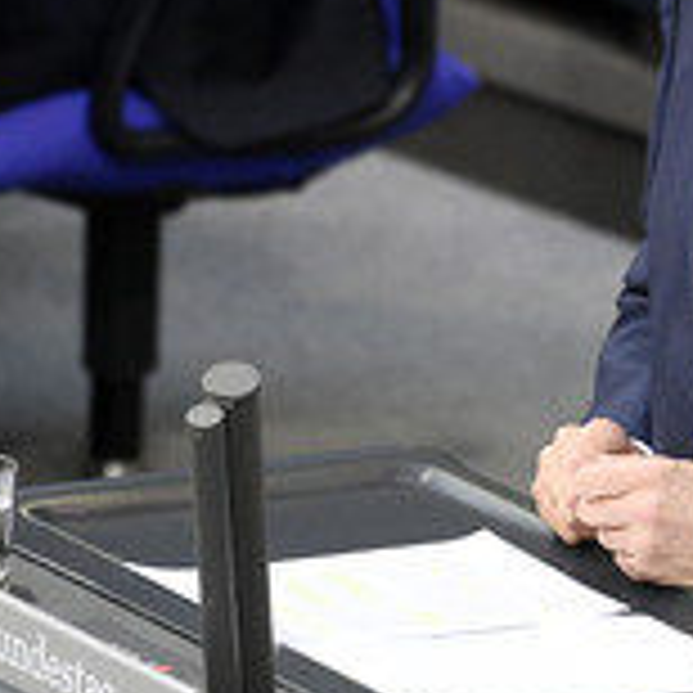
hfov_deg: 2.0
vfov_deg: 2.0
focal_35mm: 873
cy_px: 99
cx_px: 763
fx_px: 19773
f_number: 5.6
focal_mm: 350
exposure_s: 1/400
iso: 10000
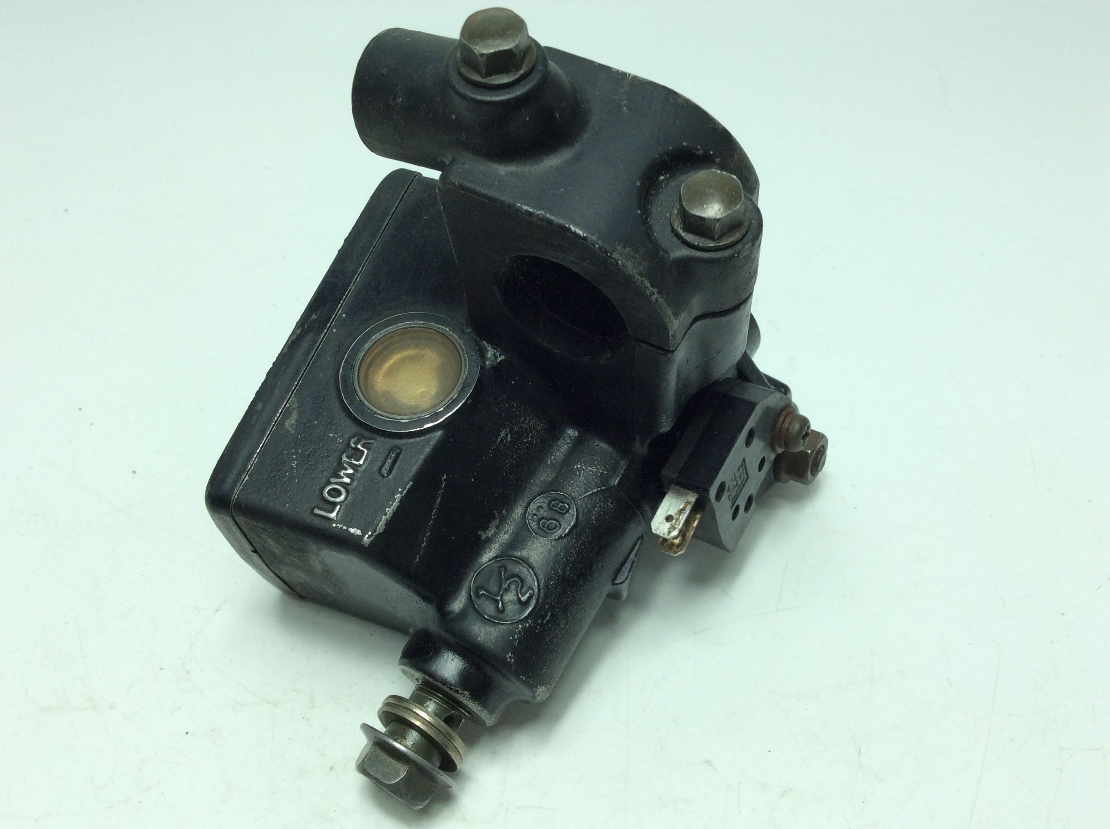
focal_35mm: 32
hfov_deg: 56.9
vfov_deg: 44.1
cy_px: 414
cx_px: 555
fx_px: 1025
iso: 32
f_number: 2.4
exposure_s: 1/347
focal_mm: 3.3
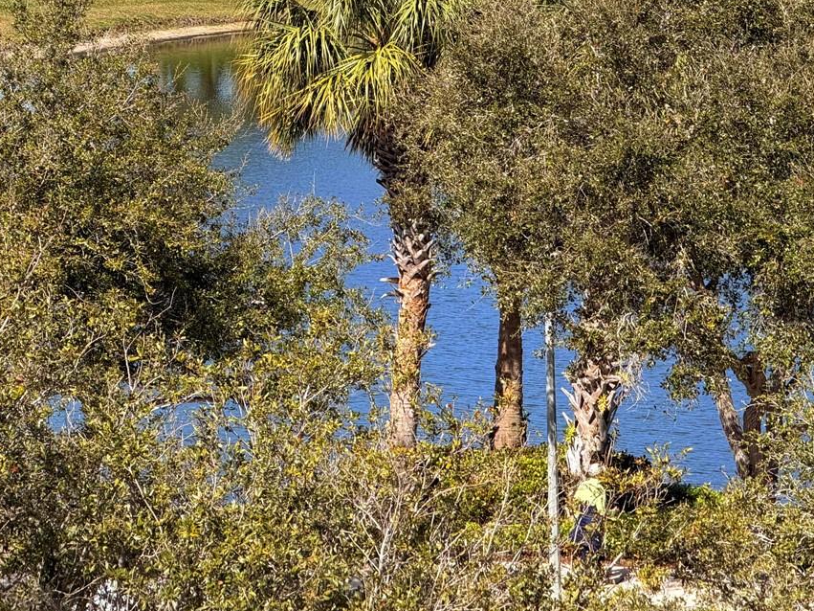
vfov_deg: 7.9
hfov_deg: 10.5
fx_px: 4420
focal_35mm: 188
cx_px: 635
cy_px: 66
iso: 32
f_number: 2.8
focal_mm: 16.89
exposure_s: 1/638
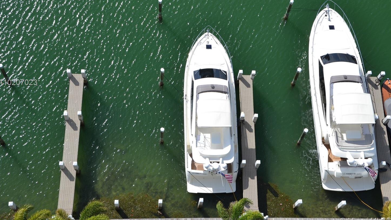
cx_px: 212
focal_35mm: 61
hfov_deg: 34.6
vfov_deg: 19.8
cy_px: 83
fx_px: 628
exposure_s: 1/320
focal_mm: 35
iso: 100
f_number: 9
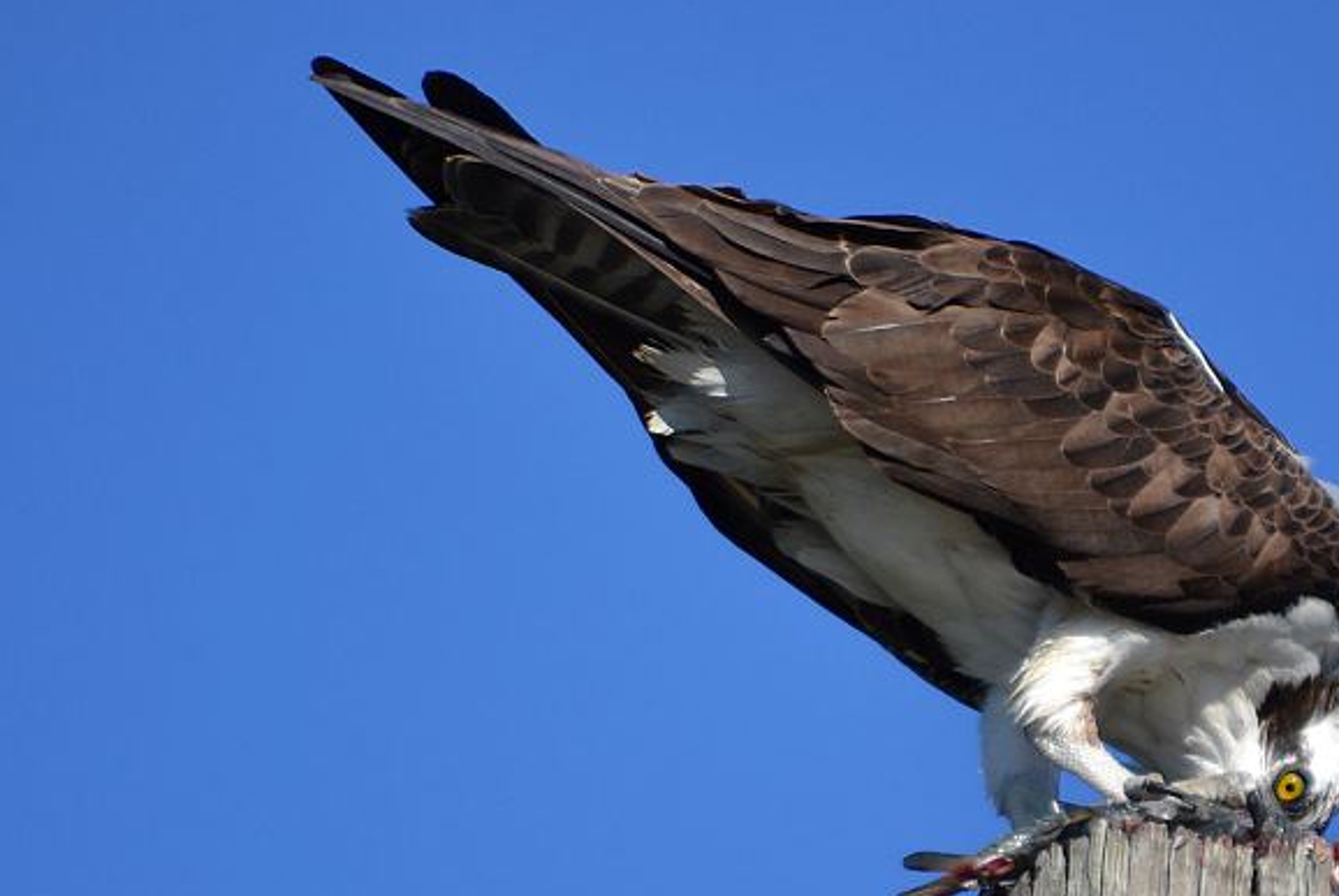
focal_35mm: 498
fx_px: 18546
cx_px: 718
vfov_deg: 2.8
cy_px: 472
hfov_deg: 4.1
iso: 100
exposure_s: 1/500
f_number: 5.6
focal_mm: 300
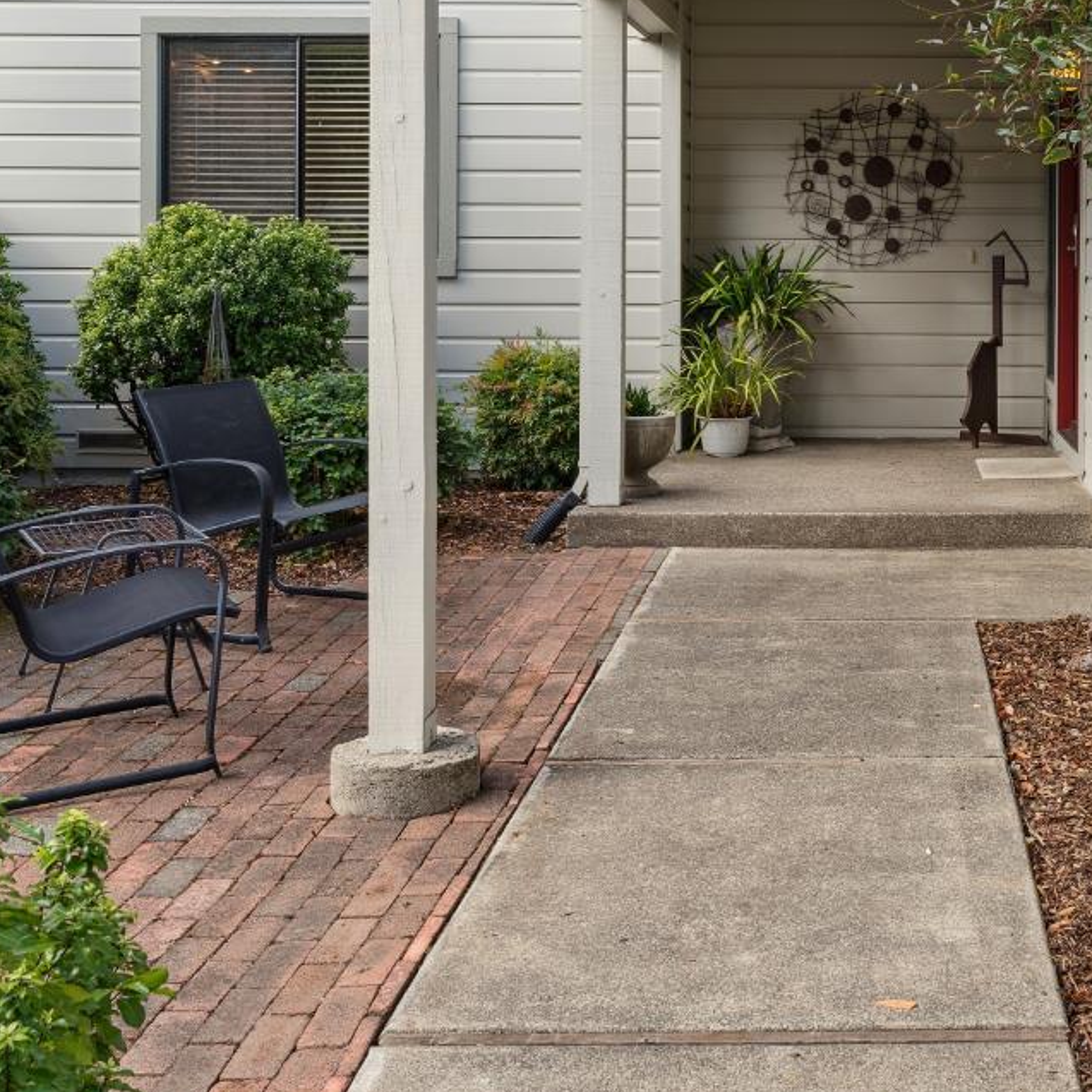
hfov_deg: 34.2
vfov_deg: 34.6
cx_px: 885
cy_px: 273
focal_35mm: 48
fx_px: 1713
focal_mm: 24
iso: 320
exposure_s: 1/80
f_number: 11
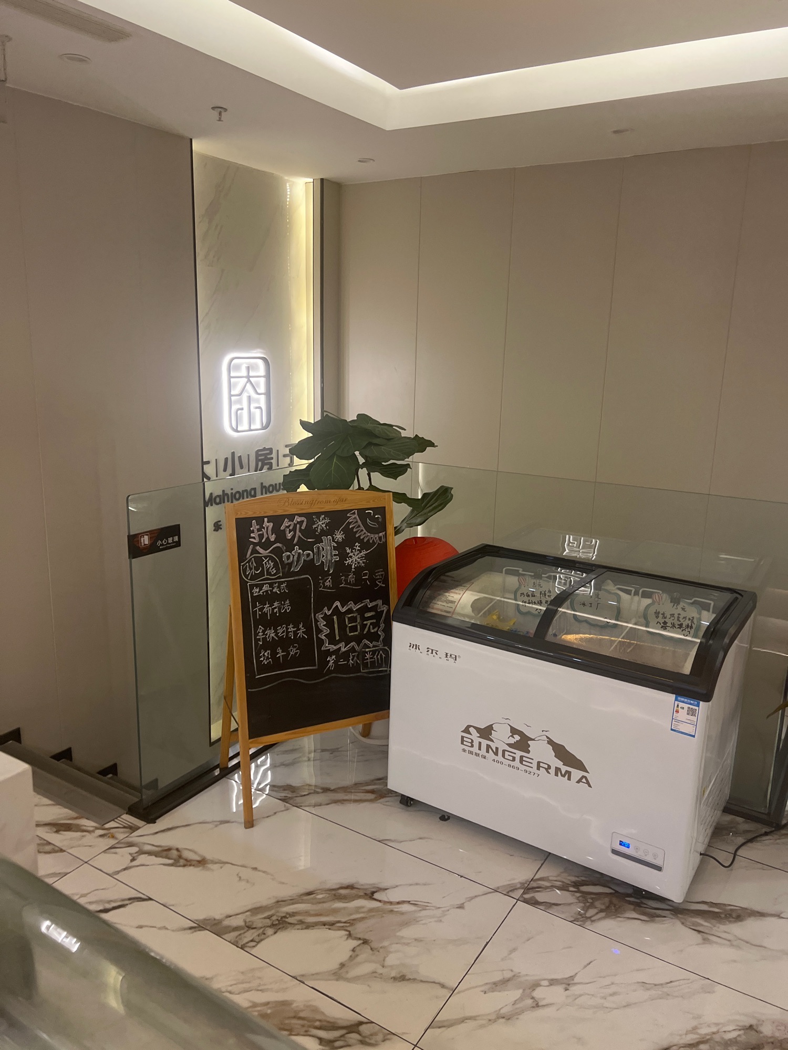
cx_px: 394
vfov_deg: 67.3
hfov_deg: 53.1
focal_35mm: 26
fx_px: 789
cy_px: 525
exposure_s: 1/60
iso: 160
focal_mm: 5.7
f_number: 1.5
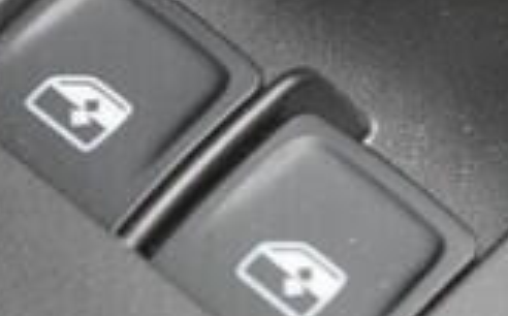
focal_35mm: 229
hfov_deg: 9.1
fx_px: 3166
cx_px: 598
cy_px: -45
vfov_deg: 5.7
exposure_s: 1/50
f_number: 5.6
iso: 1250
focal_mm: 24
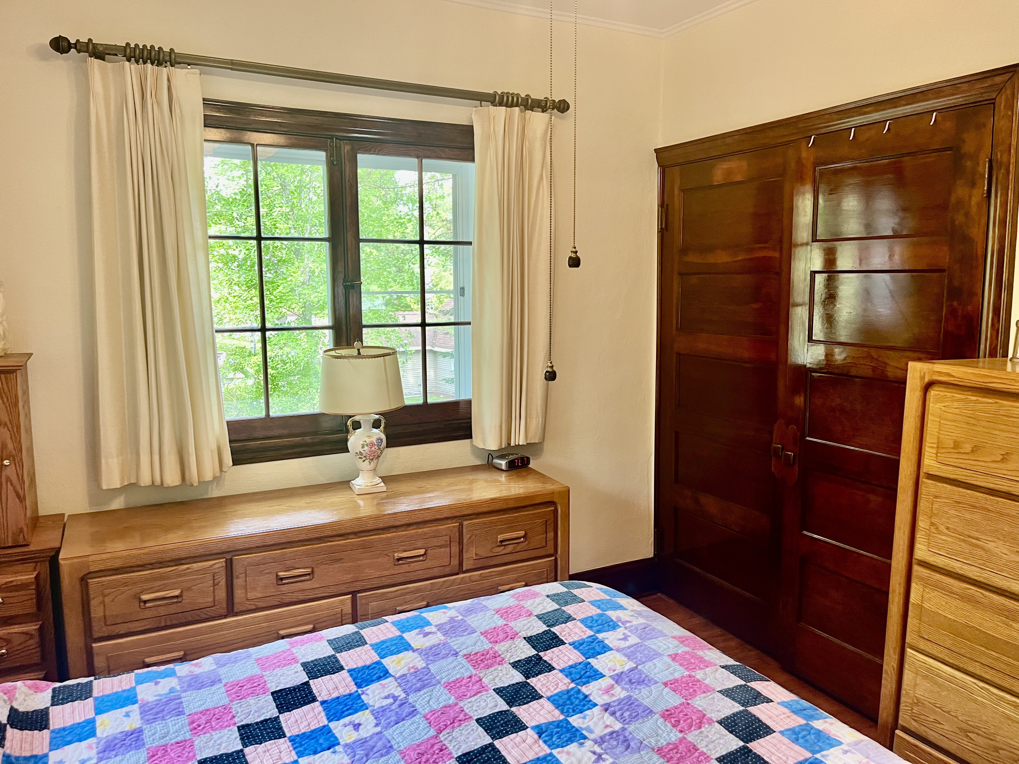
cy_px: 382
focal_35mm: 26
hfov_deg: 67.3
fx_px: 765
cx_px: 510
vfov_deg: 53.1
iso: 100
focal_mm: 5.1
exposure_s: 1/60
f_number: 1.6
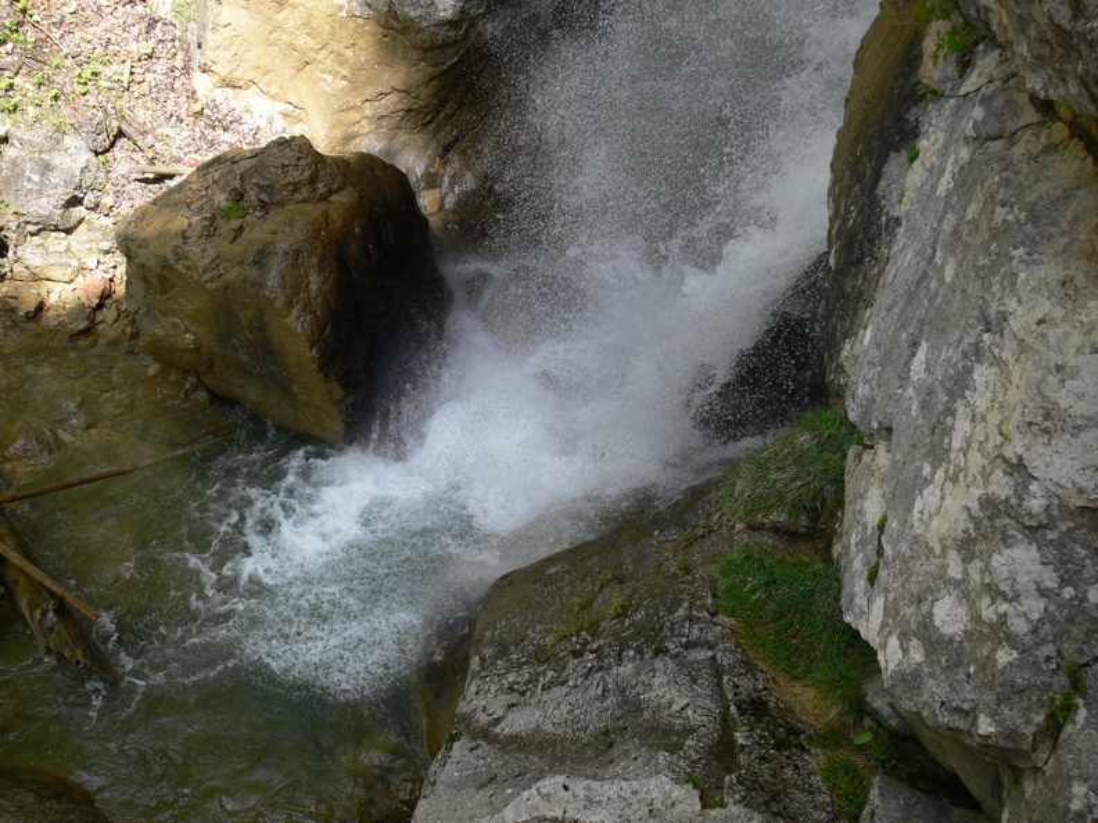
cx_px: 549
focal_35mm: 35
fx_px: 1110
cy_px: 412
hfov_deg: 52.6
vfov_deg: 40.7
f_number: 2.8
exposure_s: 1/500
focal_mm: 7.4
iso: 100
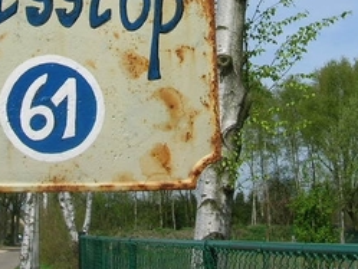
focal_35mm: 82
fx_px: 848
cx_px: 206
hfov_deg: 23.8
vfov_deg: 17.4
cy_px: -27
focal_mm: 5.7
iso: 50
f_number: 4.9
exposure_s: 1/532
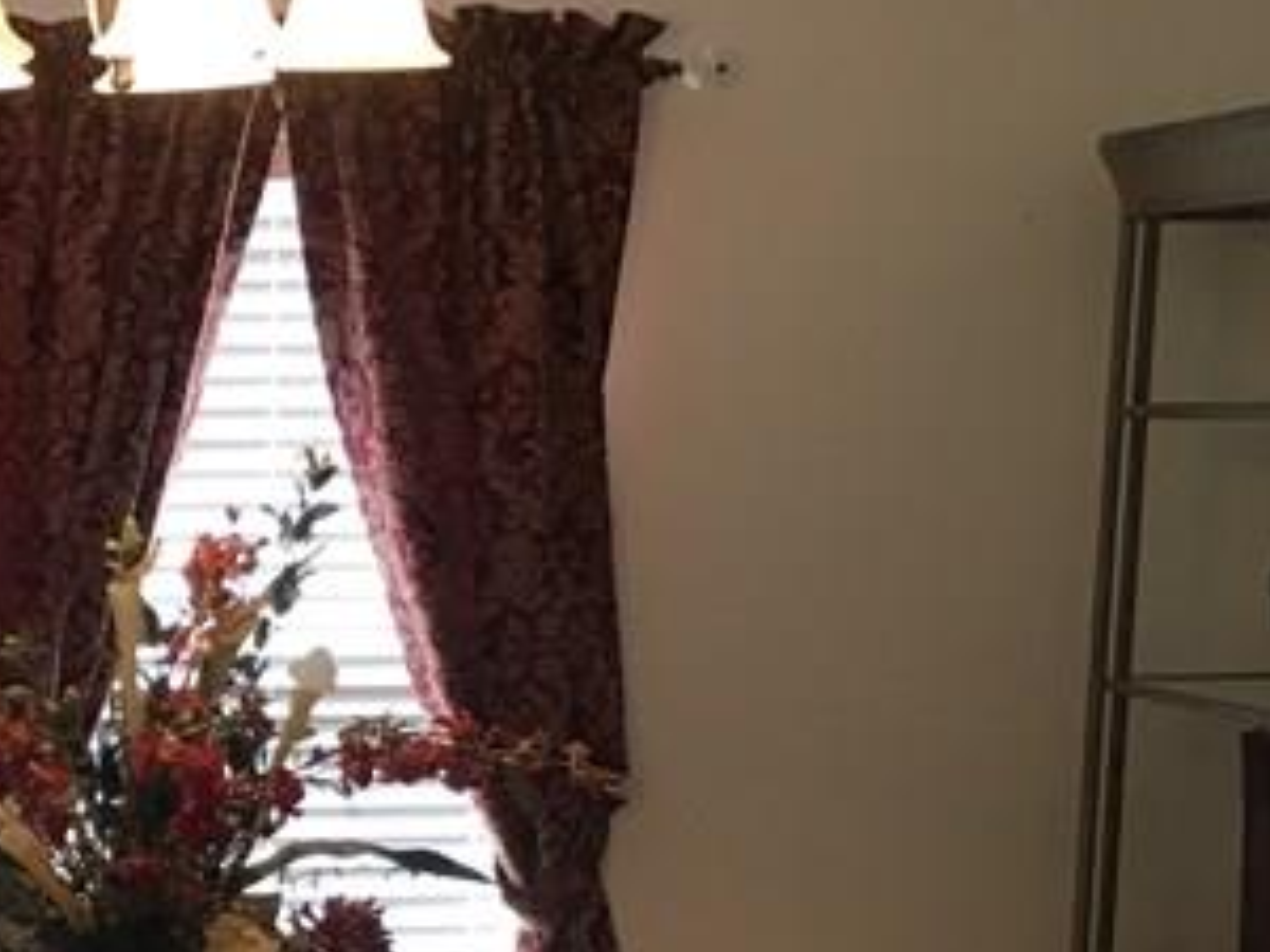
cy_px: 969
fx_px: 3632
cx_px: -271
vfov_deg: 14.7
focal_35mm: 99
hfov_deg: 18.7
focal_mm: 4.15
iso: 40
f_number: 2.2
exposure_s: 1/30
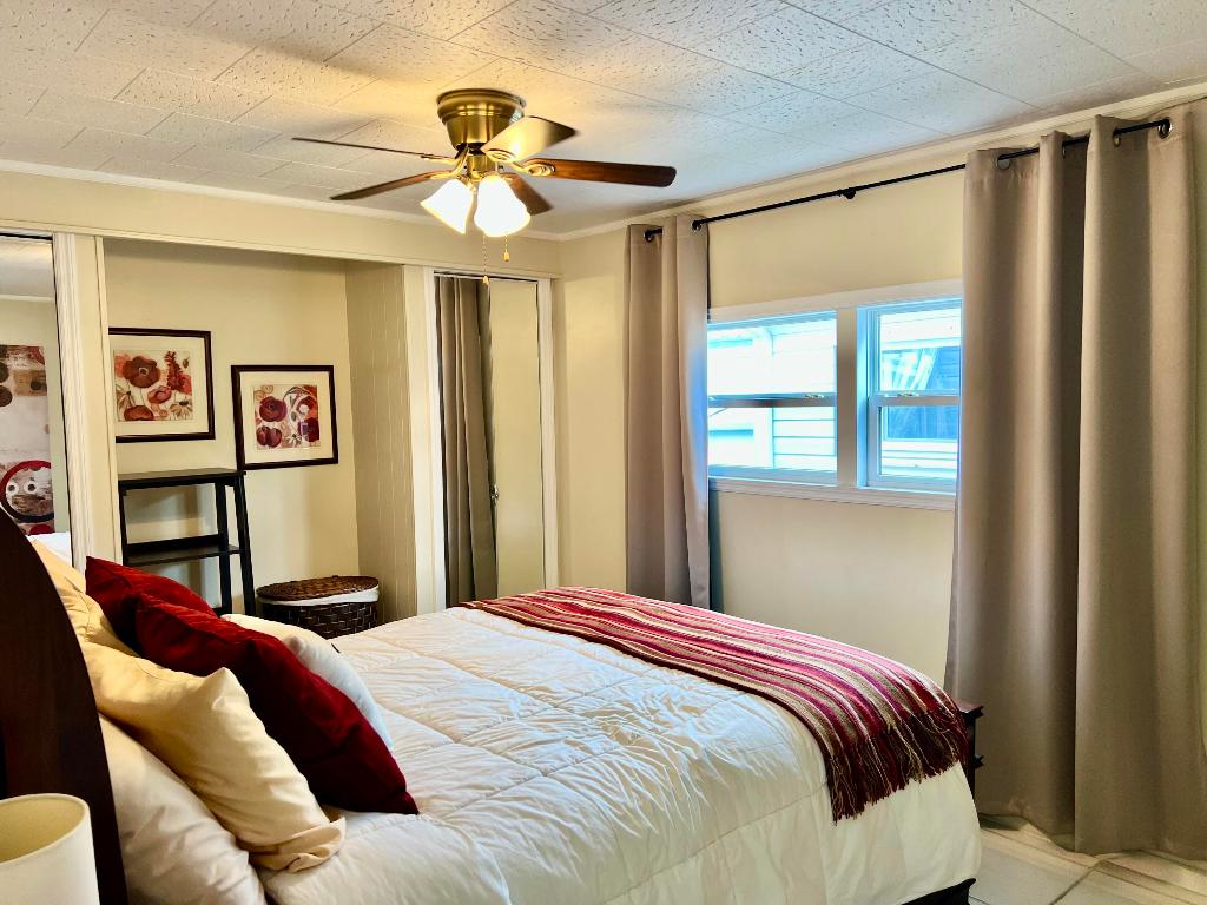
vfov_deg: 53.1
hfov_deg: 67.3
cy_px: 452
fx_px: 907
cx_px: 604
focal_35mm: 26
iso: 80
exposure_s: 1/60
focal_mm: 5.7
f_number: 1.5
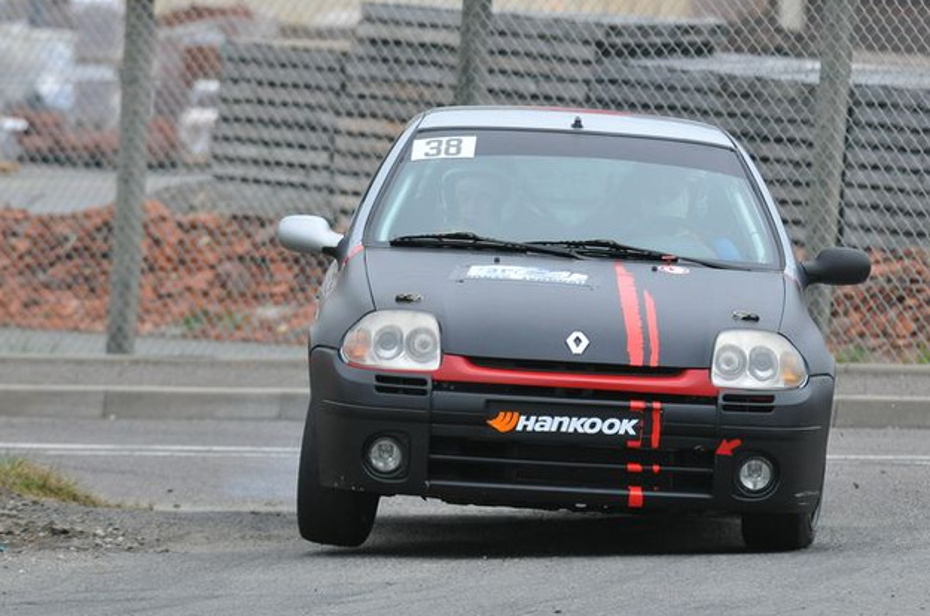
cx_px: 491
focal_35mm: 399
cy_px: 260
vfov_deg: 3.4
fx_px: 10286
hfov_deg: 5.2
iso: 1000
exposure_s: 1/800
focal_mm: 210
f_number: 5.6
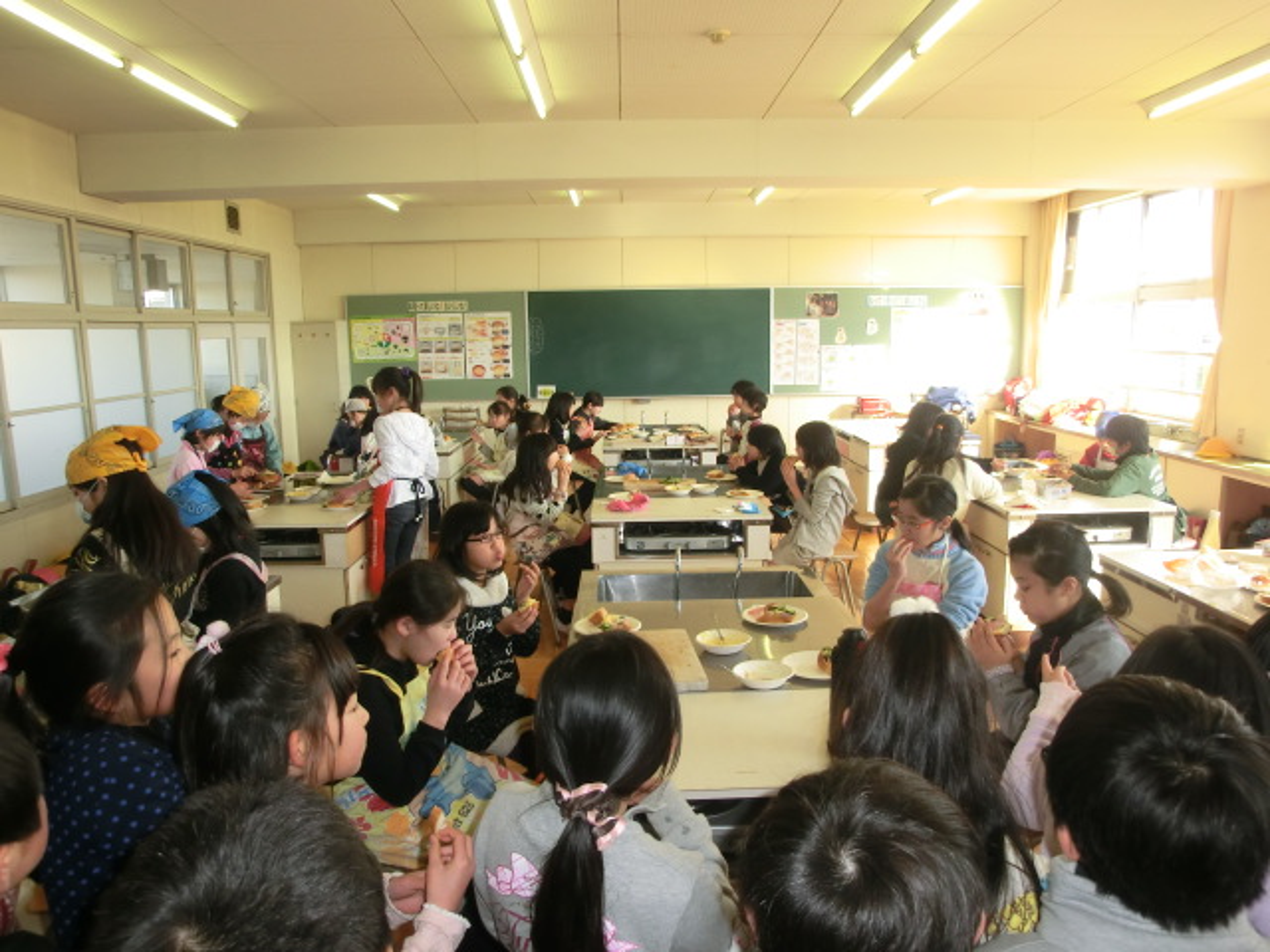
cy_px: 476
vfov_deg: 56.8
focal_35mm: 24
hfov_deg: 71.6
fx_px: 881
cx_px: 635
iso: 125
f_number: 3
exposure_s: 1/100
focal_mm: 4.24
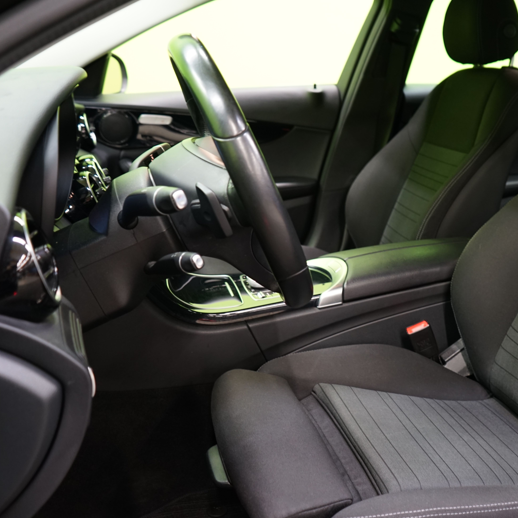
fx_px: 728
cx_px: 362
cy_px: 256
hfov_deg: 38.5
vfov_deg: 39.2
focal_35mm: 43
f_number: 4.5
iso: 800
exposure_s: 1/8
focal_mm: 33
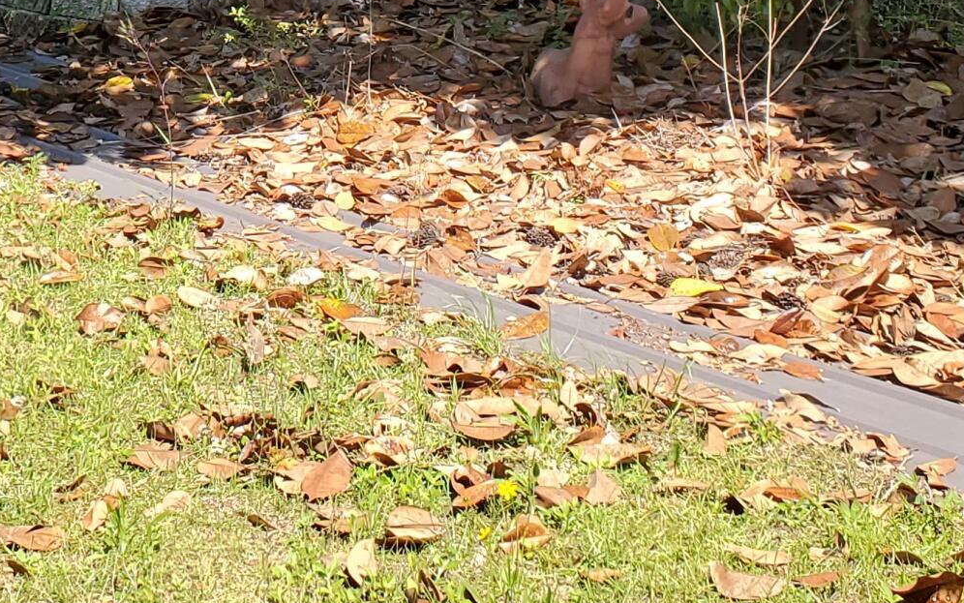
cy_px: -389
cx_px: 194
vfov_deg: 14.3
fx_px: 2181
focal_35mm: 83
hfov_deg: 24.5
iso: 50
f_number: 2.4
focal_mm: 4.3
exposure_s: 1/589
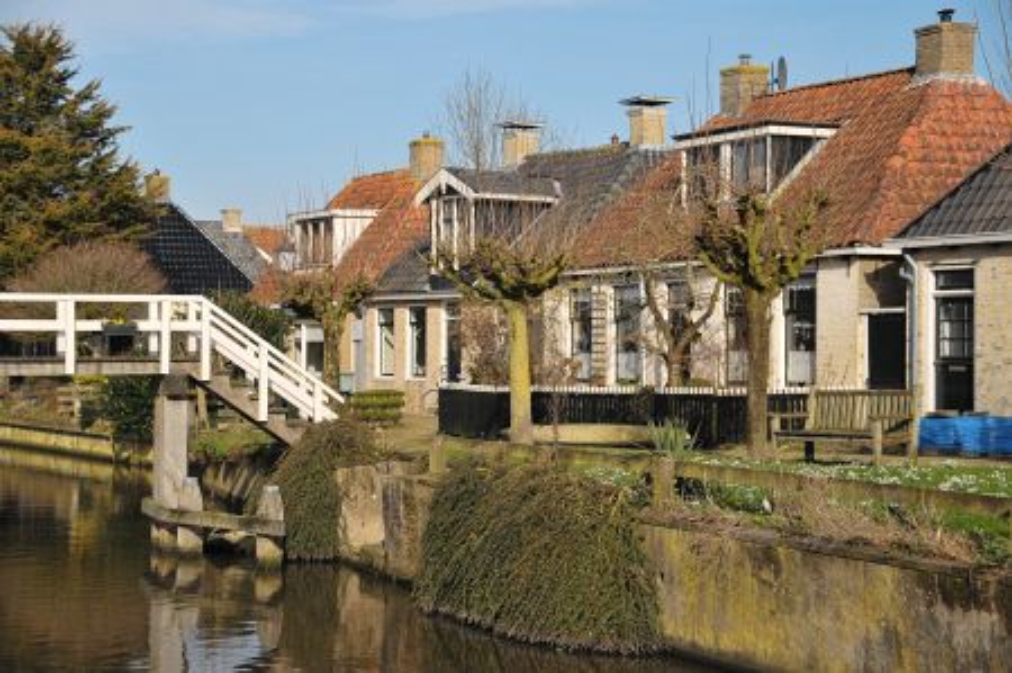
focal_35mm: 68
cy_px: 336
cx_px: 506
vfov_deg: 20.1
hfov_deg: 29.9
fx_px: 1895
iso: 320
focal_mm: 45
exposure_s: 1/2000
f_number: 4.8
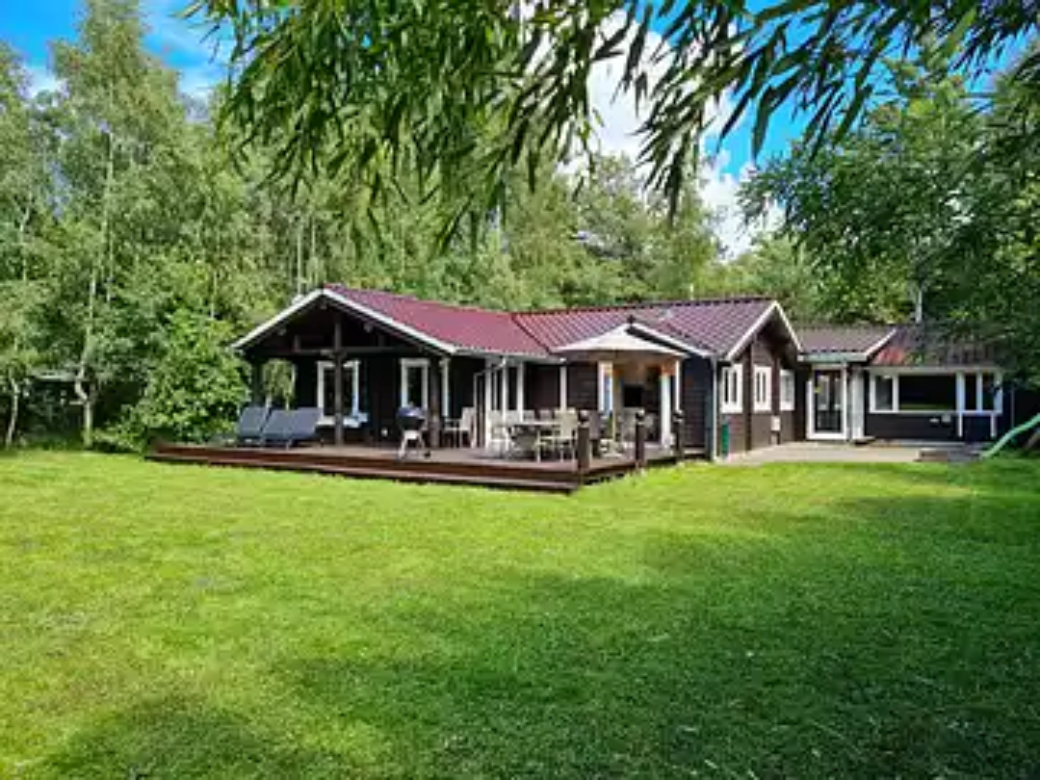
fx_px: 781
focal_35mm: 26
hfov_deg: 67.3
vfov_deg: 53.1
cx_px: 520
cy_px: 390
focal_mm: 5.4
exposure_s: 1/760
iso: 50
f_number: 1.8
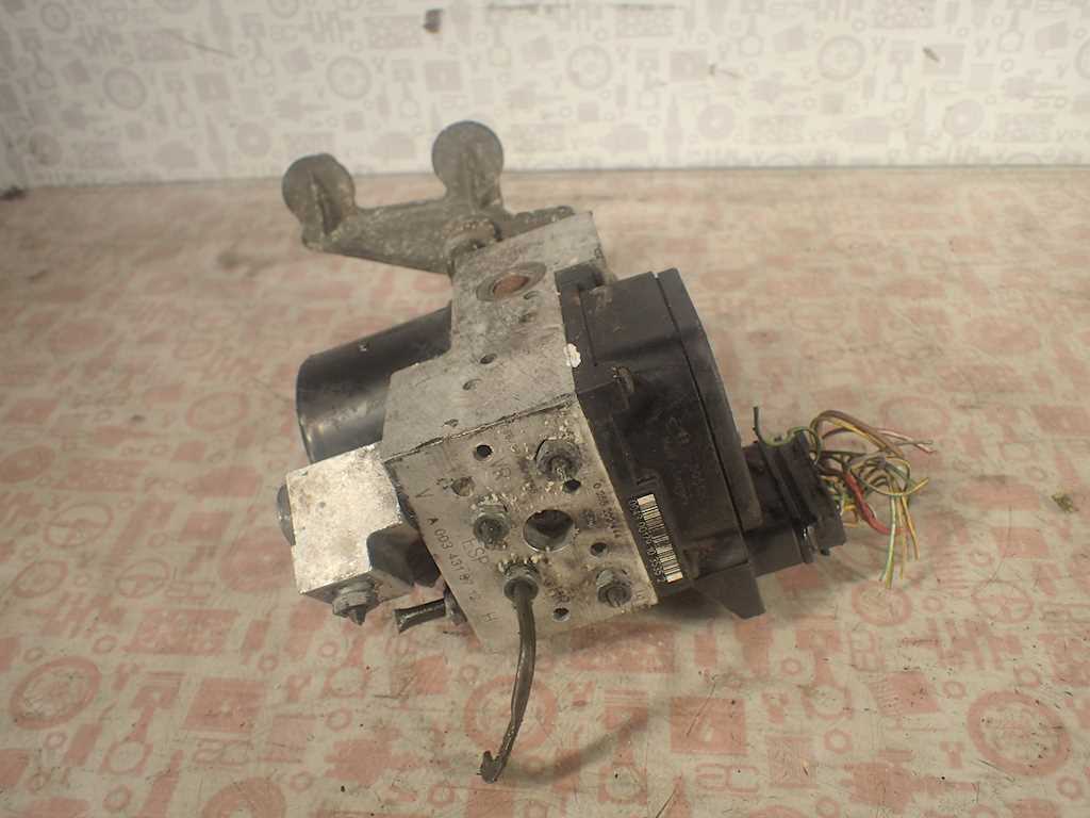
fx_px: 945
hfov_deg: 60.0
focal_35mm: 30
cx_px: 545
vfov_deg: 46.8
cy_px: 409
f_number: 2.3
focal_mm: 5.5
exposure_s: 1/500
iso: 100
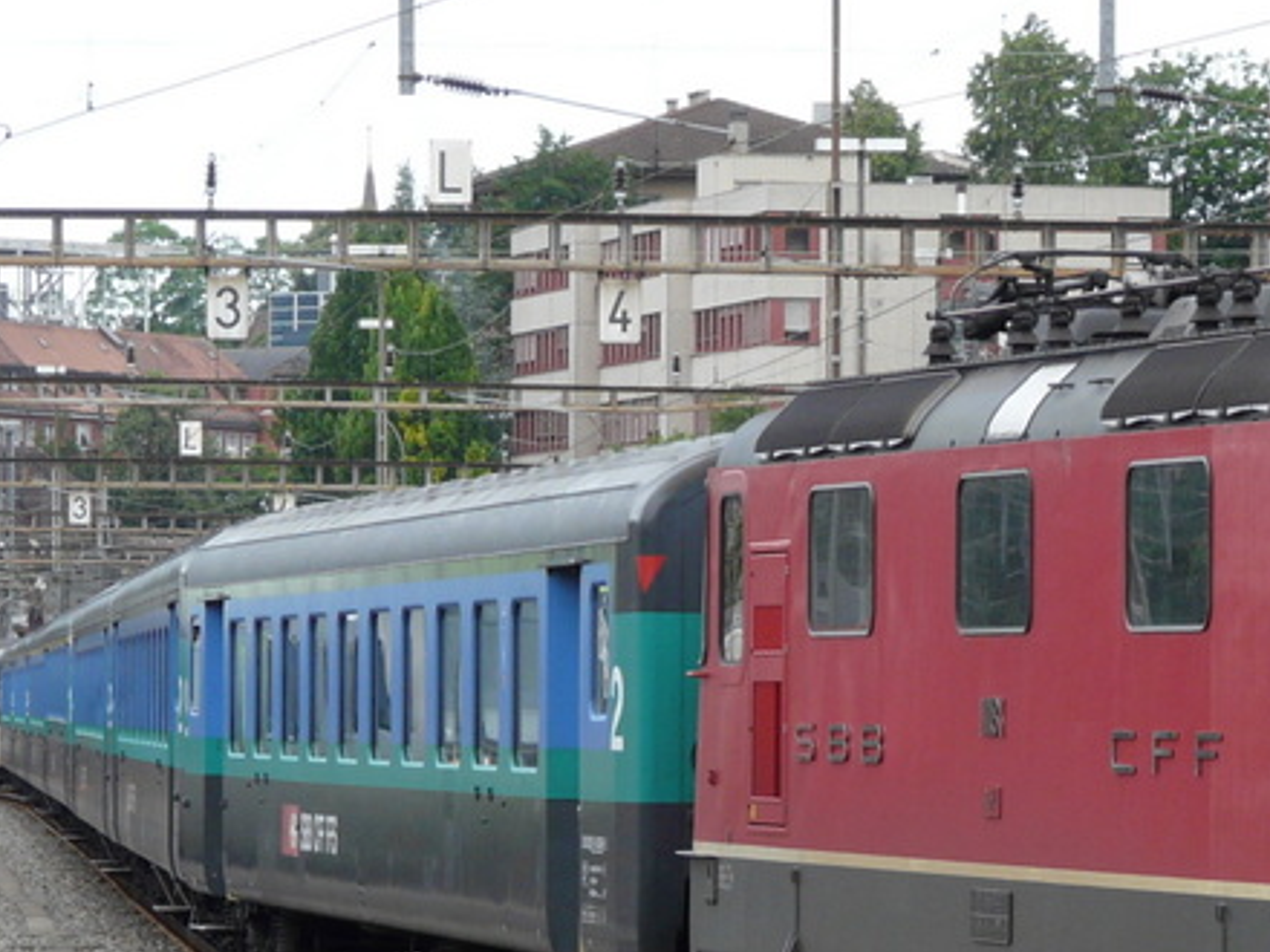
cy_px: 764
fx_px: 10016
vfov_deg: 5.4
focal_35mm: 273
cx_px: 1198
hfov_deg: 7.2
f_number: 3.6
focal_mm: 19.7
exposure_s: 1/125
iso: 100
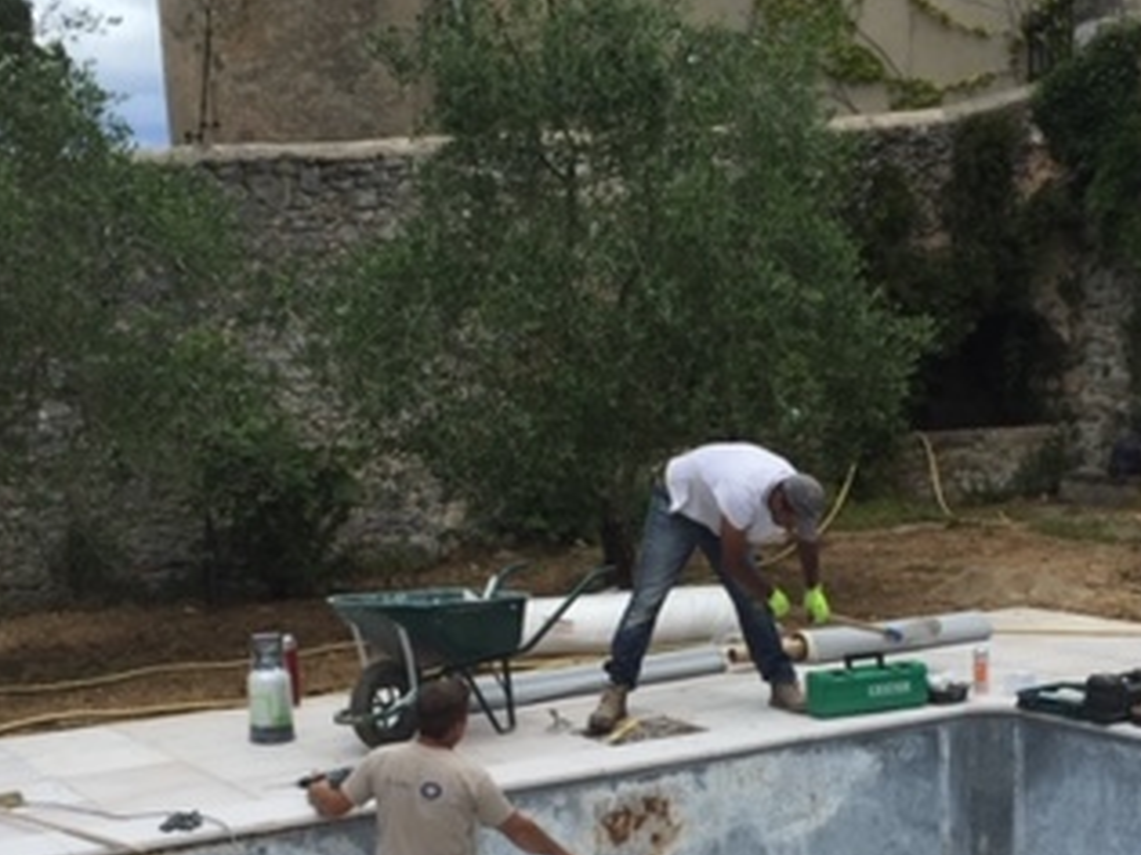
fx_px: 1944
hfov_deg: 32.4
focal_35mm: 59
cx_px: 768
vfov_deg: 24.2
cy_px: 739
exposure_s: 1/1464
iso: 32
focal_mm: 4.15
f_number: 2.2
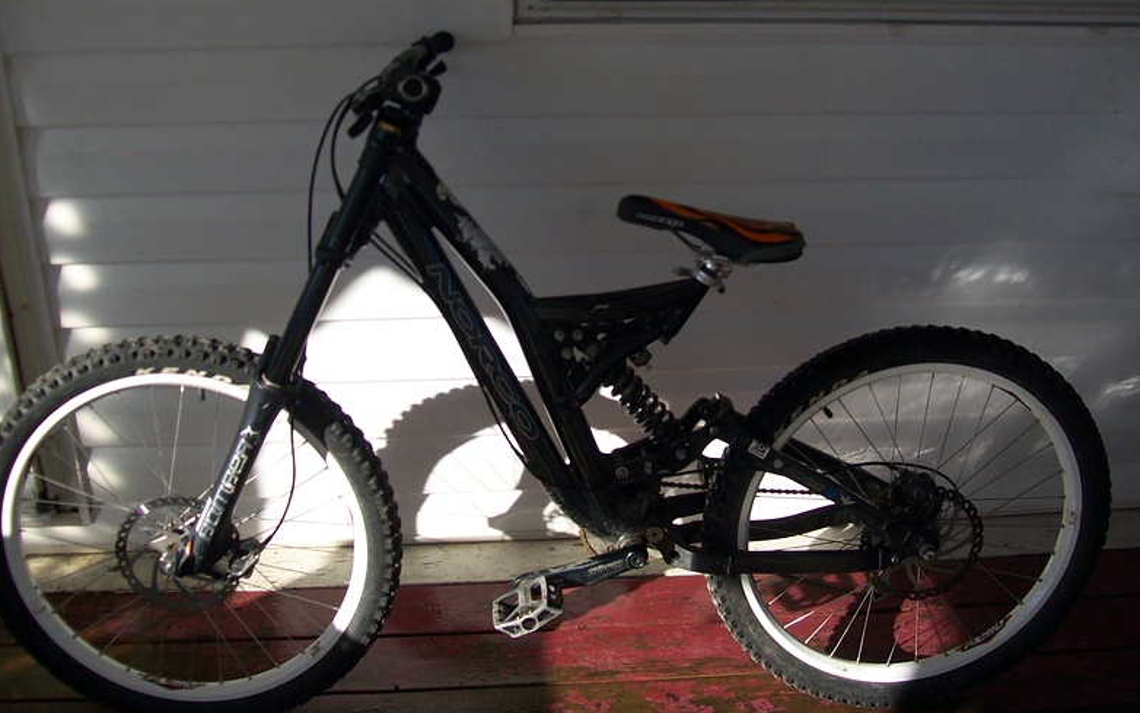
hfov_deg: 50.4
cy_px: 336
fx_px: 1212
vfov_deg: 32.8
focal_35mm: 39
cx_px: 564
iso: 80
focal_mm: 6
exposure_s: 1/613
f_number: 2.7
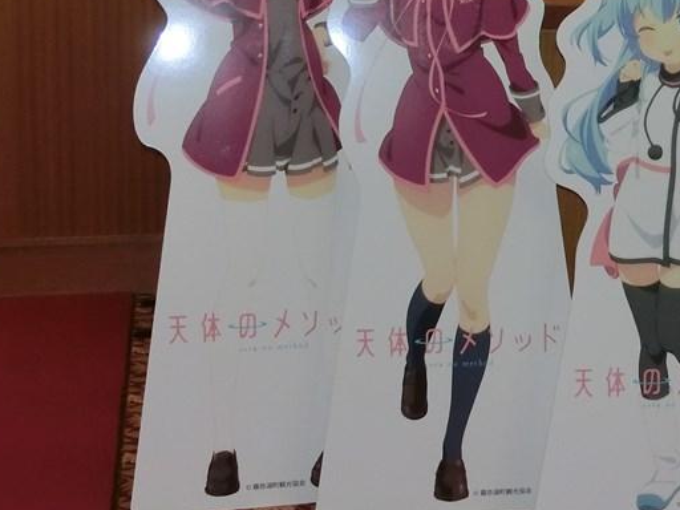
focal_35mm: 78
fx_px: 1532
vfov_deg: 18.7
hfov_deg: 24.5
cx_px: 576
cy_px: 109
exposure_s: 1/60
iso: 400
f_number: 4.1
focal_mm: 6.9
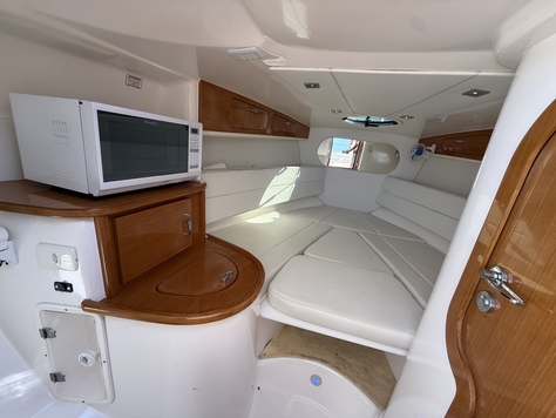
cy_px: 209
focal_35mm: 14
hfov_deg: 102.0
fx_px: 225
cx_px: 278
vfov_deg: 85.7
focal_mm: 2.22
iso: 64
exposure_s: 1/195
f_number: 2.2
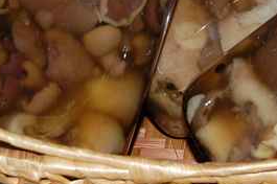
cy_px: 31
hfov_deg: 12.6
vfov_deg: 8.4
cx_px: 197
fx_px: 1253
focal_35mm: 163
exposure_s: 1/125
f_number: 5.6
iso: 200
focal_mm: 48
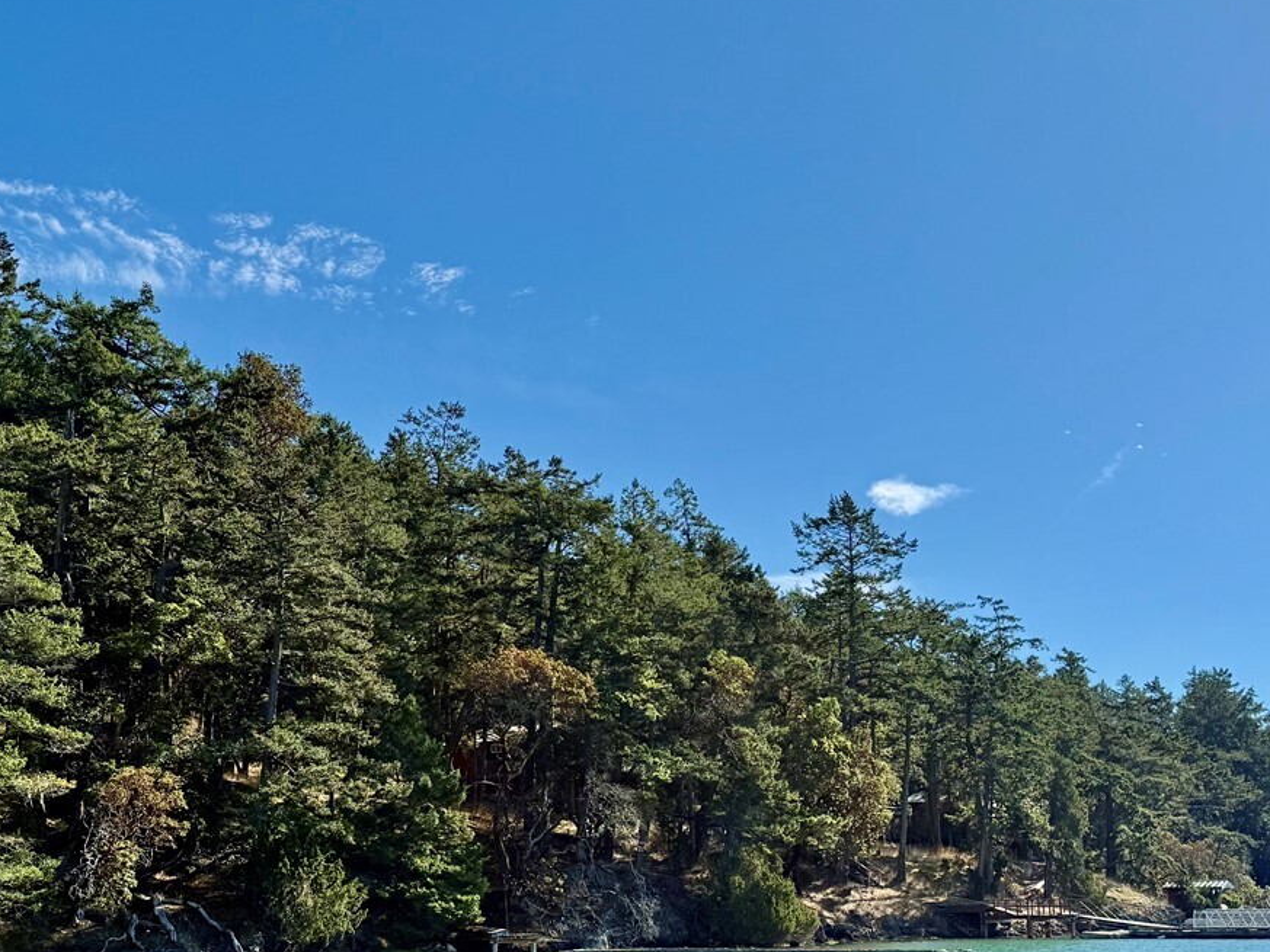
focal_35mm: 44
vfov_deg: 32.2
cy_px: 734
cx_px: 620
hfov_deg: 42.9
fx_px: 1615
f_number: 1.78
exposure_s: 1/4405
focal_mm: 6.76
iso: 80
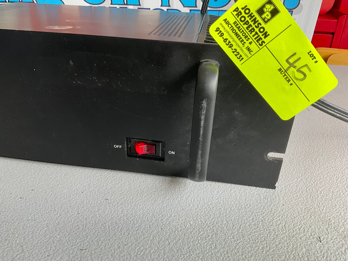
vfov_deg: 48.2
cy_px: 130
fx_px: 292
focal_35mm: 29
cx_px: 174
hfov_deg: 61.7
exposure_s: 1/120
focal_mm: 3
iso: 40
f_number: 1.8
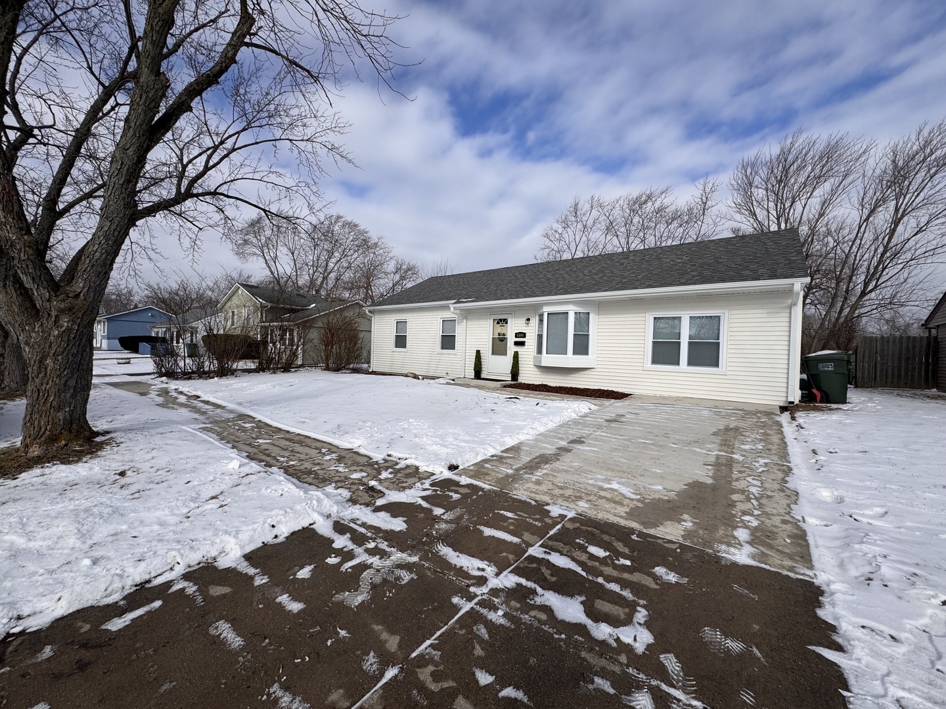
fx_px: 383
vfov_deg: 85.7
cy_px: 354
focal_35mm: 14
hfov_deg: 102.1
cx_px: 473
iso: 50
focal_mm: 2.22
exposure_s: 1/3247
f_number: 2.2
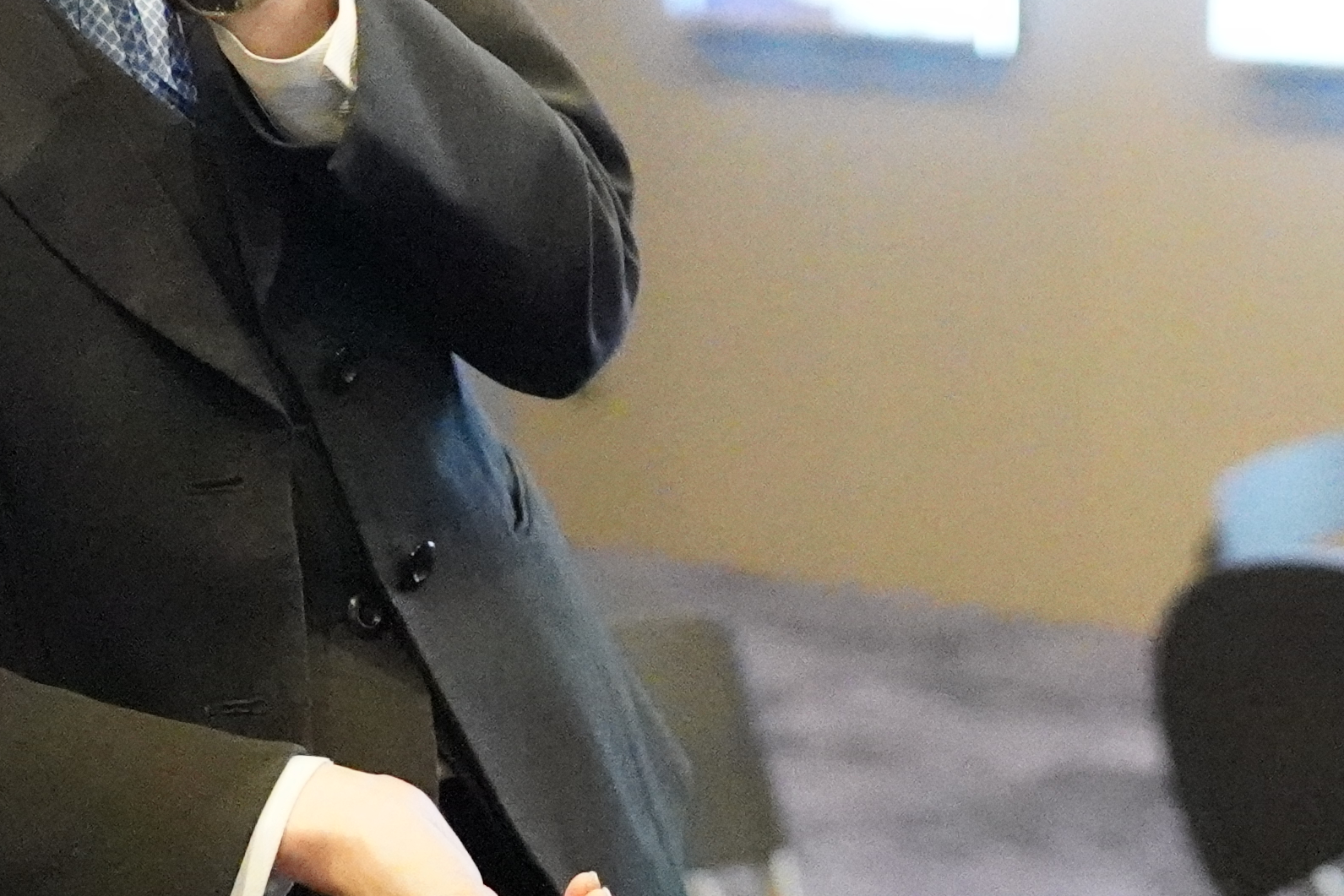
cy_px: -43
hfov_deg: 15.1
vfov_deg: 10.3
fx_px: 4928
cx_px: 1491
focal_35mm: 132
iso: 32000
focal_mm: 35
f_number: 1.4
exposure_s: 1/4000
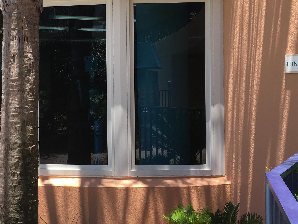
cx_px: 86
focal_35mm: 51
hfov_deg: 36.9
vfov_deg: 28.5
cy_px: 90
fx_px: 439
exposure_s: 1/534
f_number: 2.2
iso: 25
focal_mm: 4.15
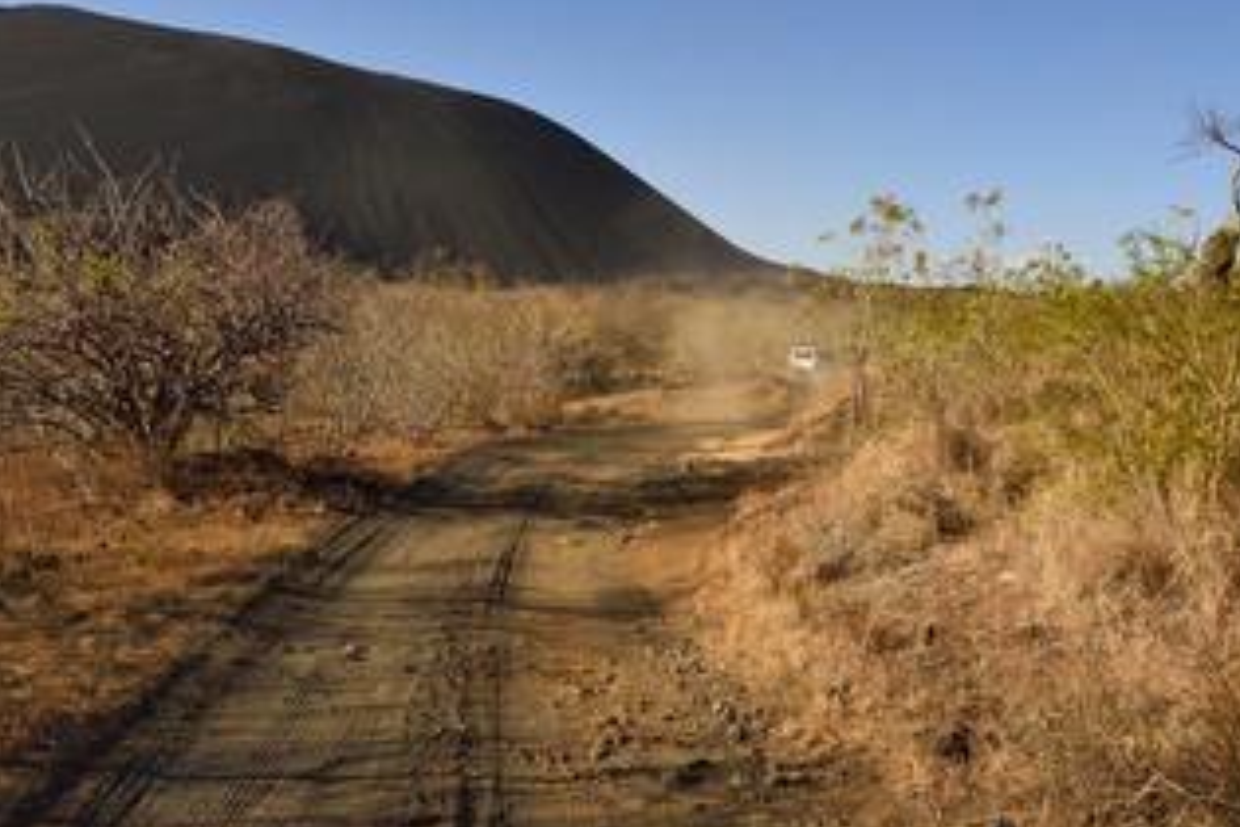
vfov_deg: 41.0
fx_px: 1102
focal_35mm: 32
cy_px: 347
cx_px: 606
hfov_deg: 58.7
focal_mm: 24
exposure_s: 1/1000
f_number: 7.1
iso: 200
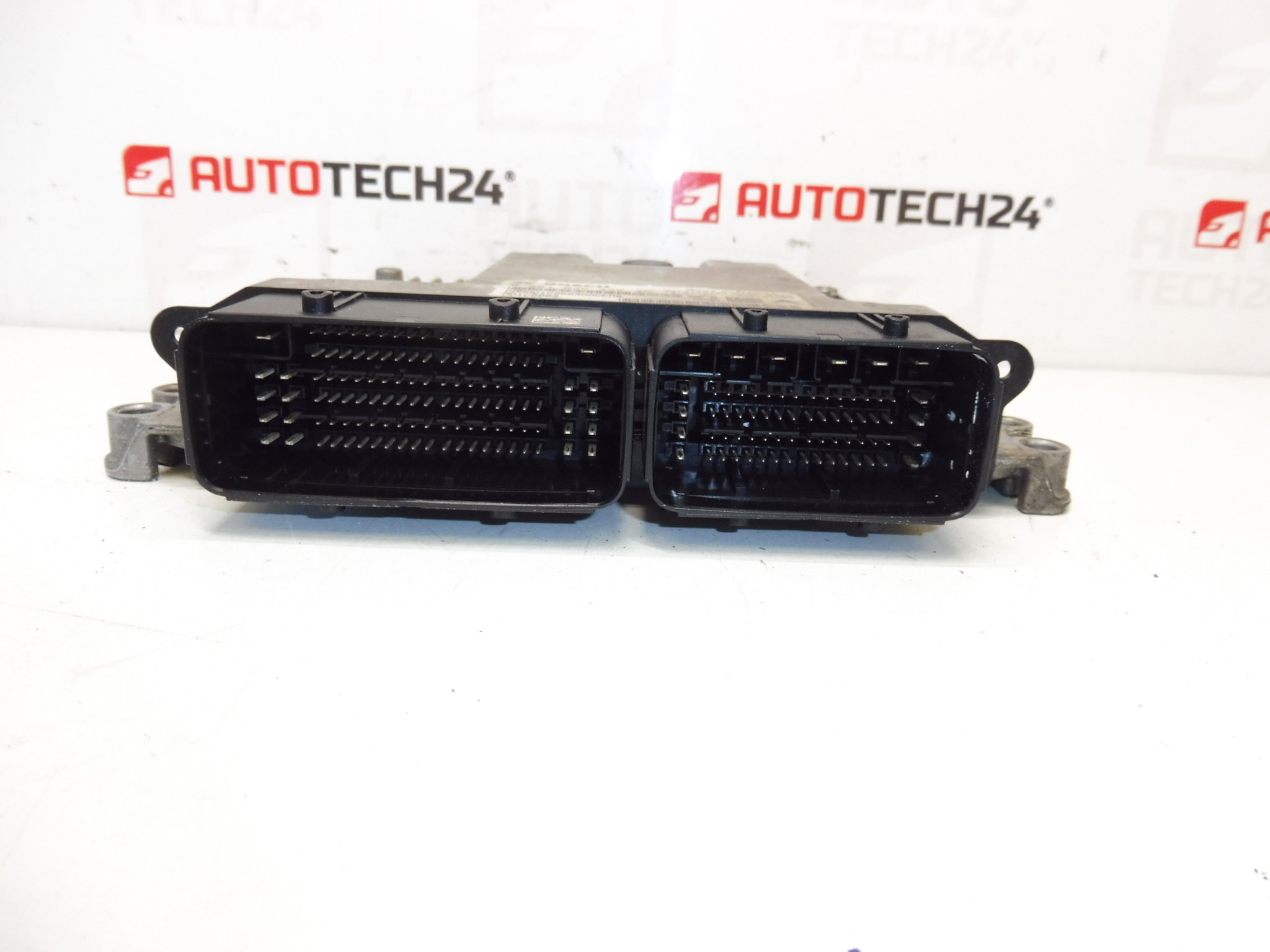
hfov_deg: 71.6
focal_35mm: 24
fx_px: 881
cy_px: 476
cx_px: 635
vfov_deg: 56.8
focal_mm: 4.3
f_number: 3.5
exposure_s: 1/80
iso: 200
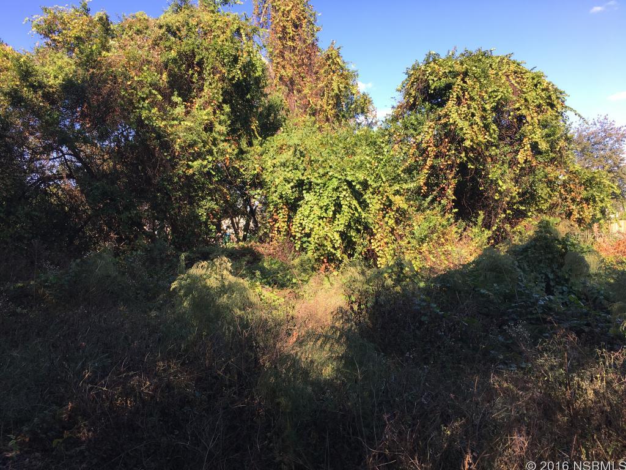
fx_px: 524
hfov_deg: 61.7
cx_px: 313
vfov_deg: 48.2
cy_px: 235
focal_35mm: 29
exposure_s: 1/437
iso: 25
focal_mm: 4.15
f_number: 2.2
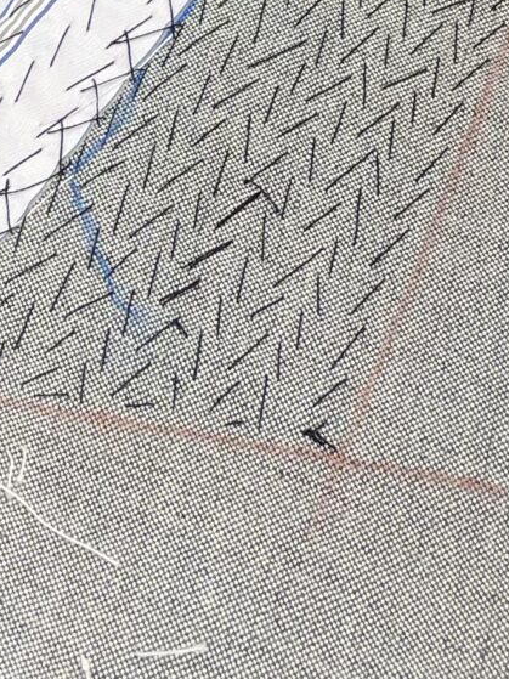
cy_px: -420
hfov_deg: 12.0
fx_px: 2334
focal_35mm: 119
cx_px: -174
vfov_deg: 15.0
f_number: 1.6
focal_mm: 4.2
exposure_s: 1/100
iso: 50
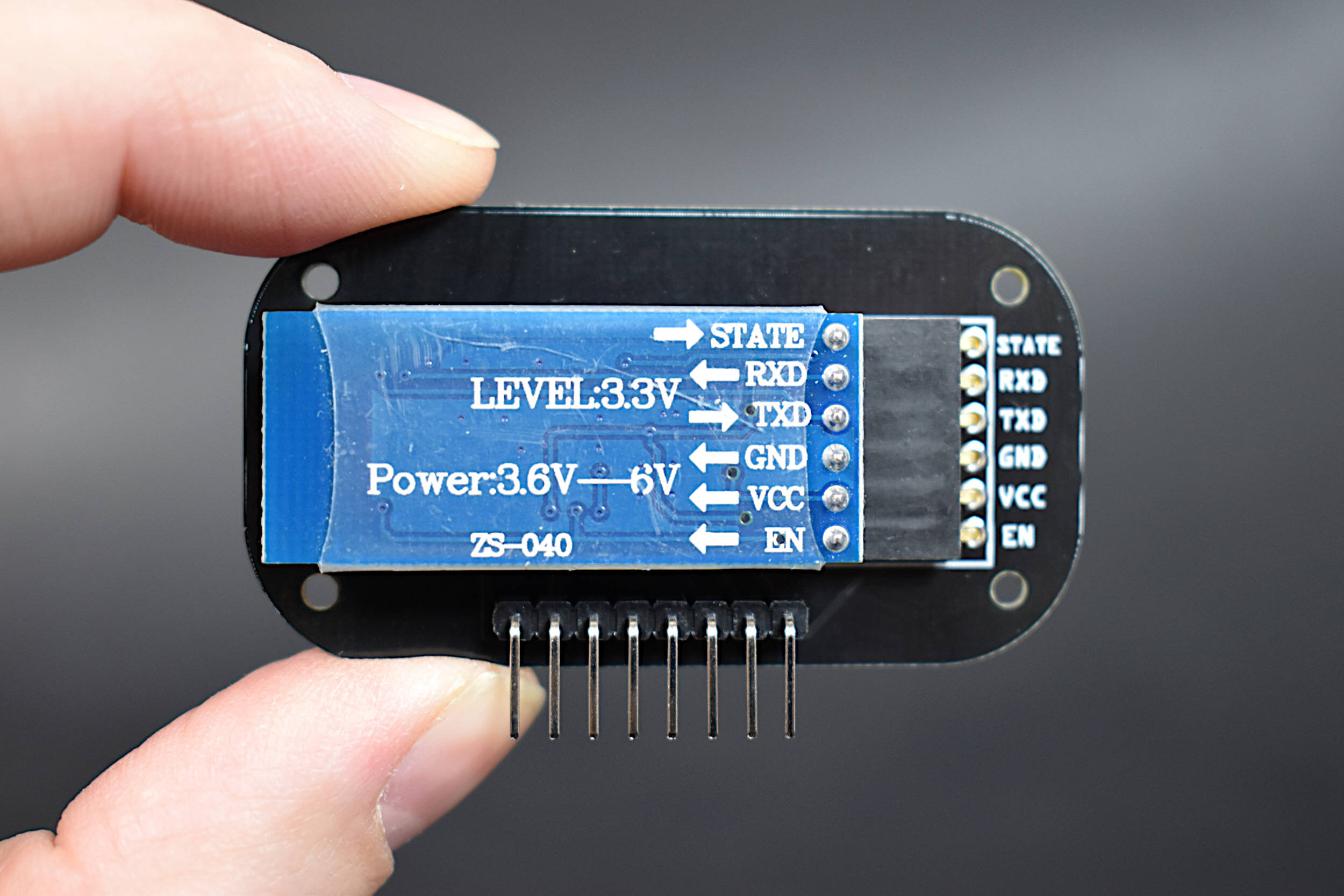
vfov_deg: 23.8
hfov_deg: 35.1
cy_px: 448
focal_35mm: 57
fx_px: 2128
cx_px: 672
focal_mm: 38
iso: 800
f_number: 5
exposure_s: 1/60
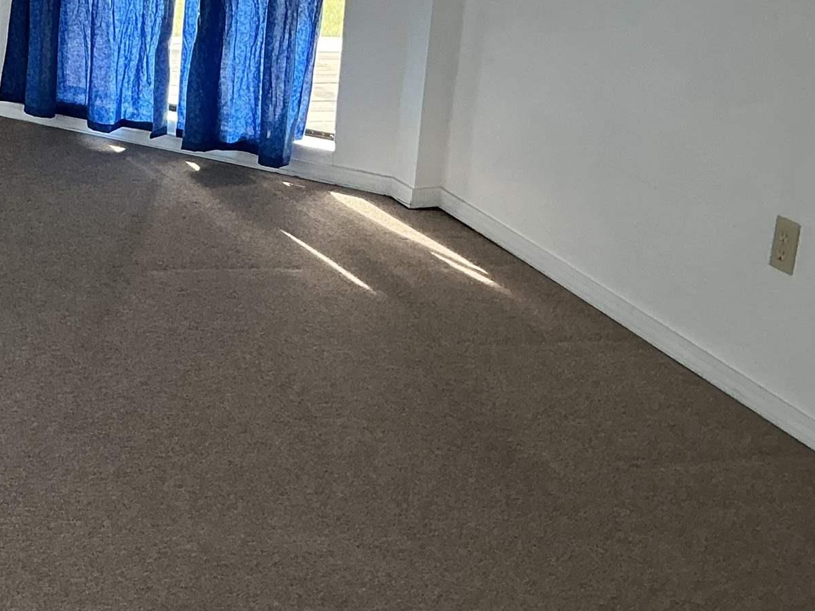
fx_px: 1695
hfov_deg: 24.3
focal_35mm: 72
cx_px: -181
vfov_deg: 20.0
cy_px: 53
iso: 64
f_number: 1.8
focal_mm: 3
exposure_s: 1/120
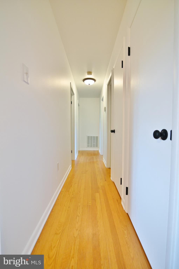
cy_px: 134
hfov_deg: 73.6
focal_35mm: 16
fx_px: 120
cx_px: 90
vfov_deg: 96.8
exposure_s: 1/125
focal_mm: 16
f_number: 2.8
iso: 640
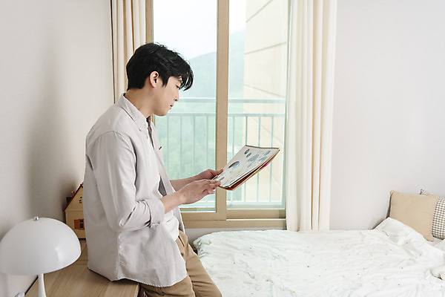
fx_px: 445
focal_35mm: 36
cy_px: 148
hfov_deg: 53.1
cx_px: 222
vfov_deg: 36.9
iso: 320
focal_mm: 36
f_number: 3.5
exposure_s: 1/125
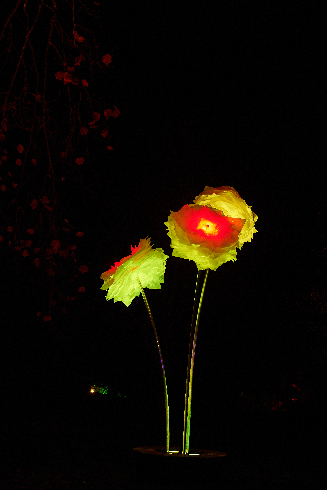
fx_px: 954
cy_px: 245
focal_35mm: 70
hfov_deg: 19.5
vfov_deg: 28.8
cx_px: 164
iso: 3200
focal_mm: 70
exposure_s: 1/80
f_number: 5.6
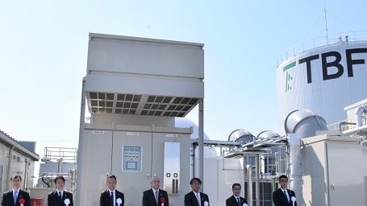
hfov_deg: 55.2
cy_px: 138
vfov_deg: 32.6
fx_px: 350
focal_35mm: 36
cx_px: 165
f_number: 22
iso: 640
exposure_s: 1/320
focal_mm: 18
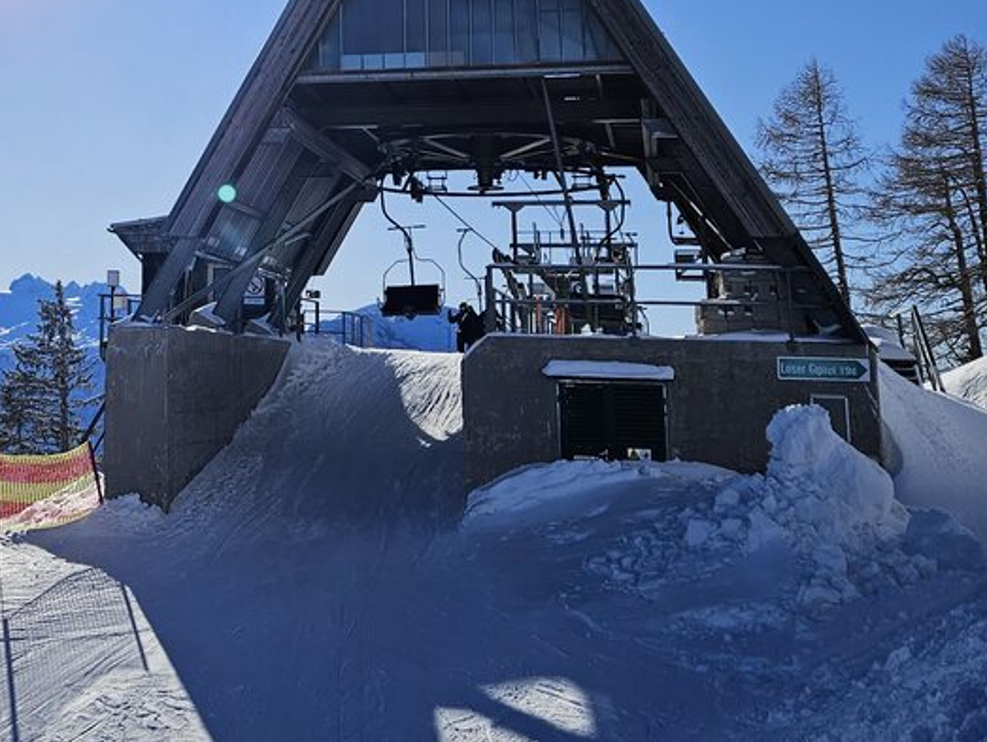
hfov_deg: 30.7
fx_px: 1712
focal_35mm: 60
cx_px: 92
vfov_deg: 23.5
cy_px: 21
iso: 25
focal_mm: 5.4
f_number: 1.8
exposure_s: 1/3999
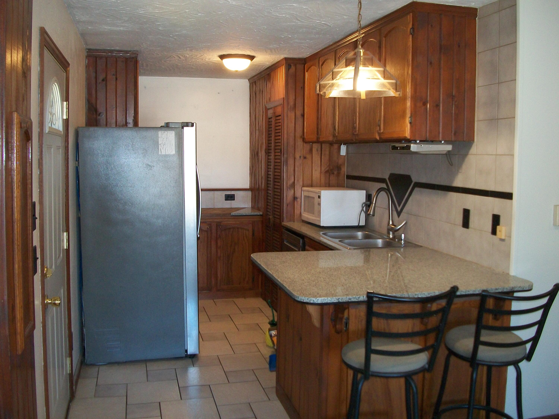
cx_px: 280
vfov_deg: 44.2
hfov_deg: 56.8
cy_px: 210
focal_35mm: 32
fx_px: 517
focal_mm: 5.7
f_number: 2.9
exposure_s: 1/30
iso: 160
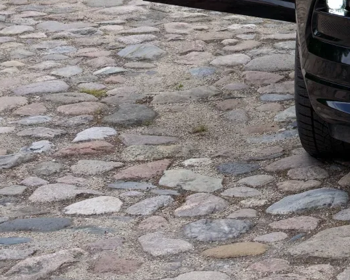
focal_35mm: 143
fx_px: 1481
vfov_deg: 10.5
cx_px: 564
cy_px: -104
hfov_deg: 12.6
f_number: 7.1
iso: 200
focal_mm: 42
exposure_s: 1/250
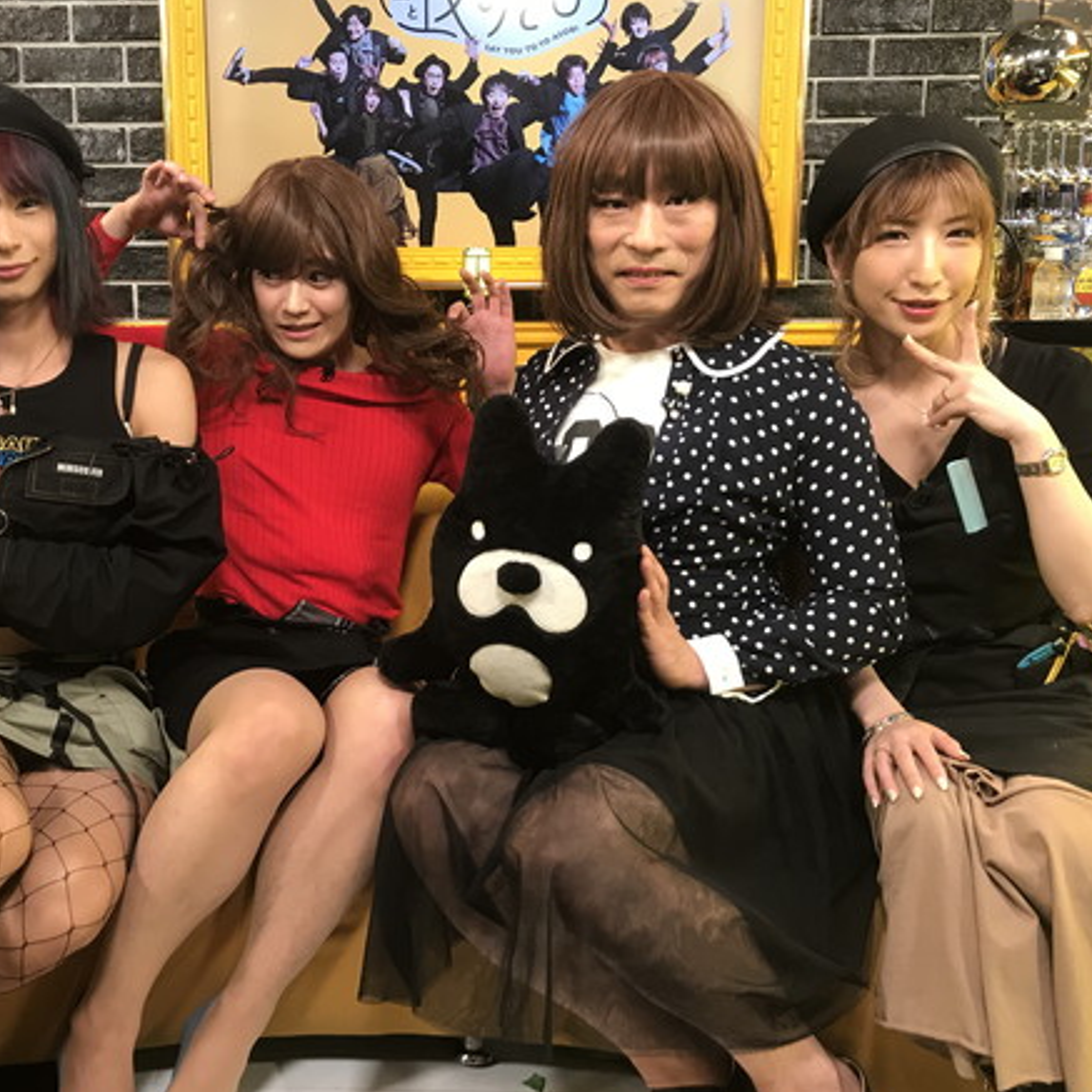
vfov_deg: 48.5
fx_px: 1213
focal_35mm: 34
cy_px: 550
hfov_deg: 48.2
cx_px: 445
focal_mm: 3.99
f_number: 1.8
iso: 40
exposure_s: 1/17
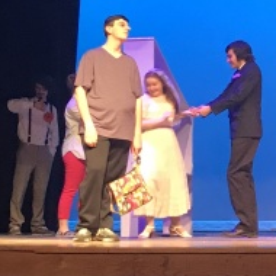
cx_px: 421
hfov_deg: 12.7
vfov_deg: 13.4
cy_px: 52
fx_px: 1173
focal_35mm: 130
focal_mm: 3.99
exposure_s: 1/15
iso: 50
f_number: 1.8
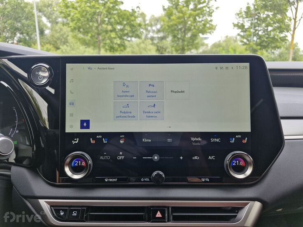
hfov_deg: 73.9
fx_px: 201
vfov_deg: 58.9
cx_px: 152
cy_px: 114
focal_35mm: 23
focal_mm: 5.54
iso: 50
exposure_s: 1/207
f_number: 1.8
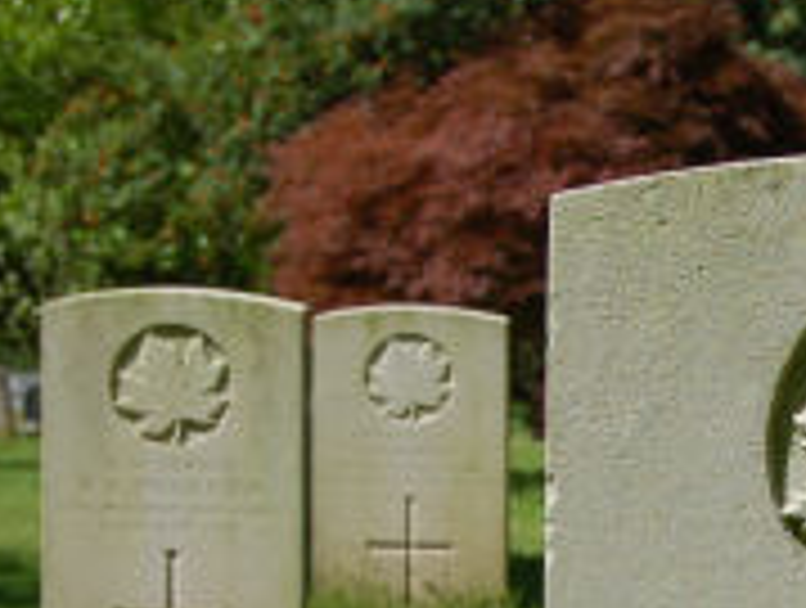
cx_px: 982
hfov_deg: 9.0
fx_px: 5054
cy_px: 757
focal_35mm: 217
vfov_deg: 6.8
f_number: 9
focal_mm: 45
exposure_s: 1/320
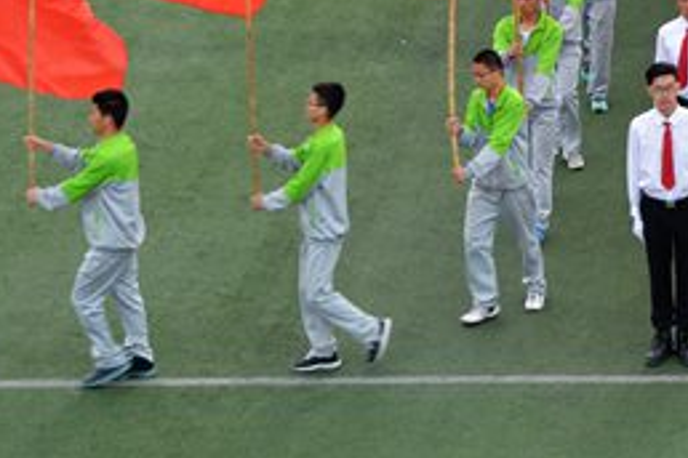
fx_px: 3554
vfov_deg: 7.3
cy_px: -188
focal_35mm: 186
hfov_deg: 10.7
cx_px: 949
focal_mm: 40
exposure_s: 1/100
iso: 100
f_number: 7.1
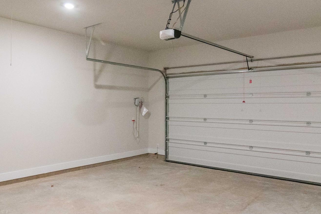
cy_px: 111
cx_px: 156
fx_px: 250
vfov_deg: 46.4
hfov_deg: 65.5
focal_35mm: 28
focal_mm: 12
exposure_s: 1/125
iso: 2000
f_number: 4
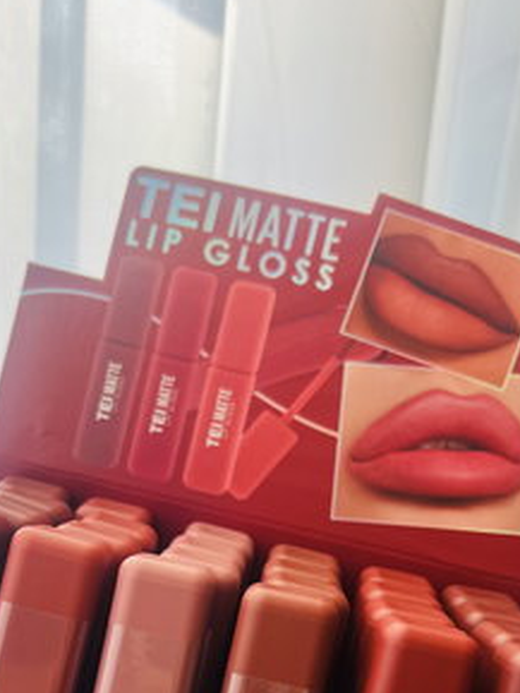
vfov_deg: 37.4
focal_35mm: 48
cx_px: 180
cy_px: 608
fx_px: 961
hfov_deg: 30.1
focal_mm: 5.7
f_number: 1.5
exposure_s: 1/302
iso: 50
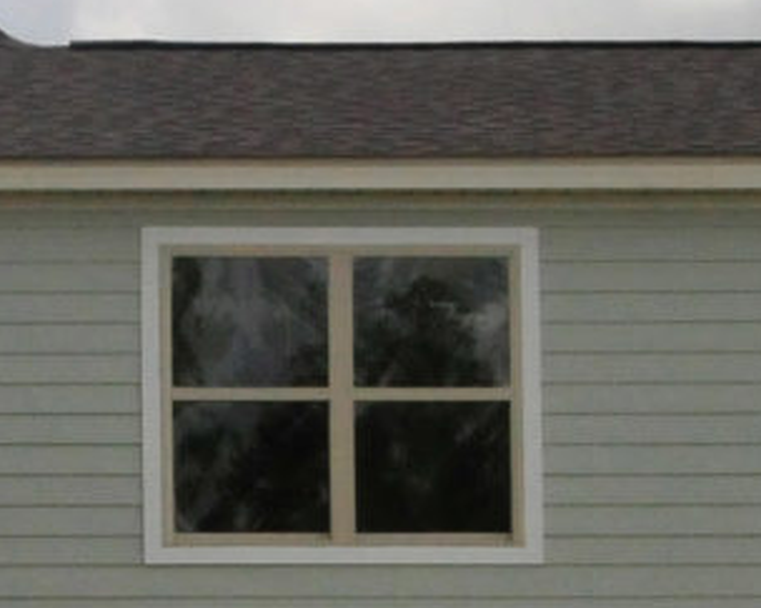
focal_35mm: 199
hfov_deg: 9.4
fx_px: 4484
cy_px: 408
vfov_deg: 7.8
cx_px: -408
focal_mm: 21
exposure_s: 1/800
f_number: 14
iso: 1000
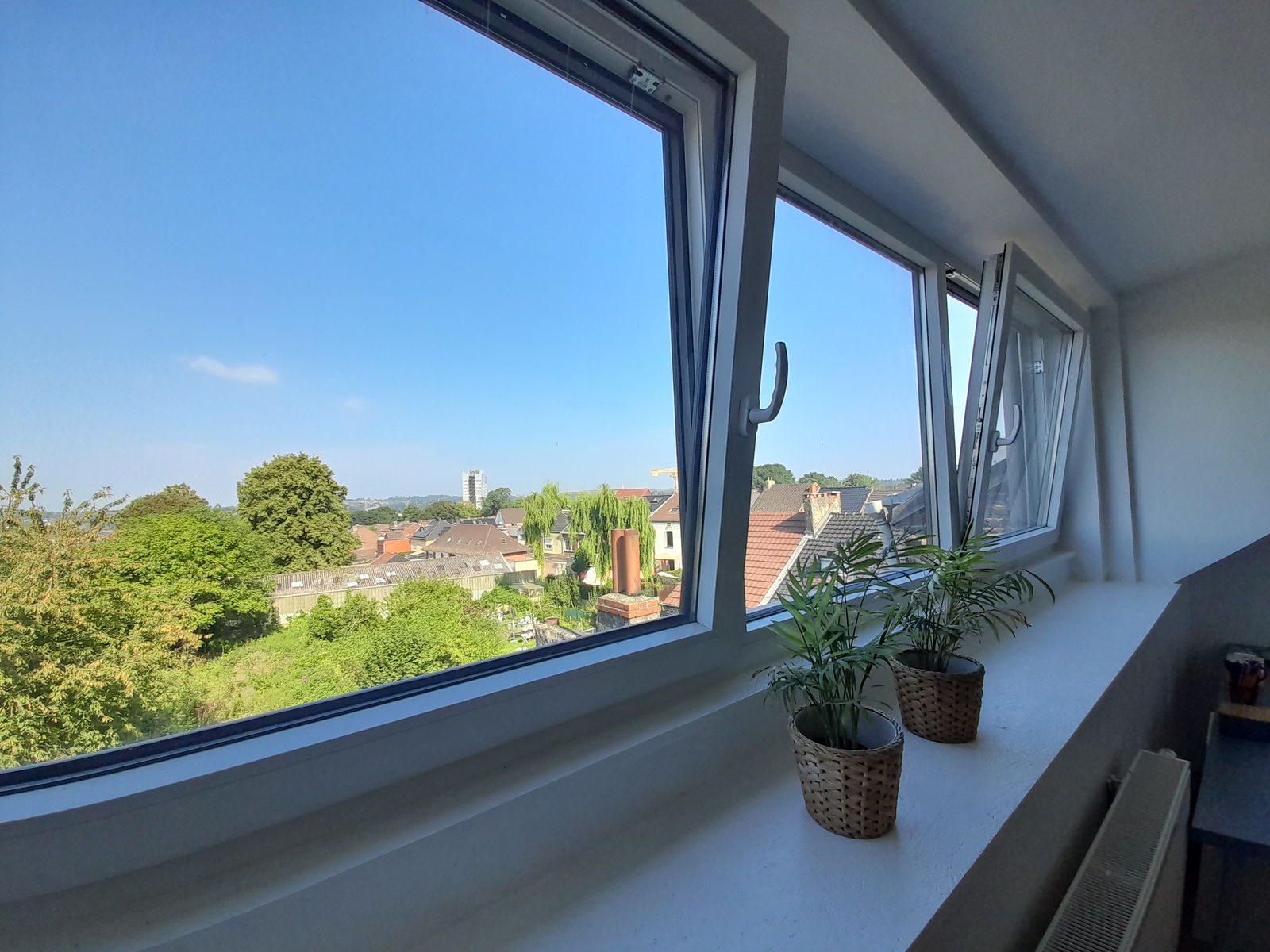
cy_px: 476
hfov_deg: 106.2
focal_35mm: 13
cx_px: 635
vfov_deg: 89.9
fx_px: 477
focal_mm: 1.42
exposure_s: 1/469
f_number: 2.2
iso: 40
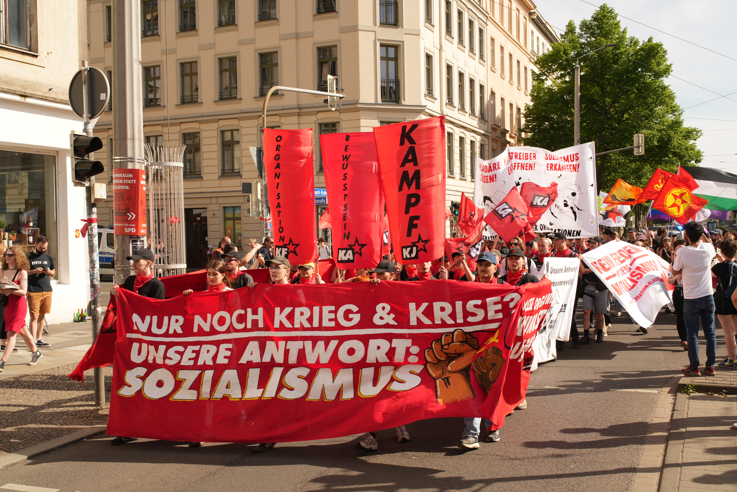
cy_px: 246
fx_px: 778
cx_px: 368
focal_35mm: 38
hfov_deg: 50.7
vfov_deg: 35.1
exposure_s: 1/100
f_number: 11
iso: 100
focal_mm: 38
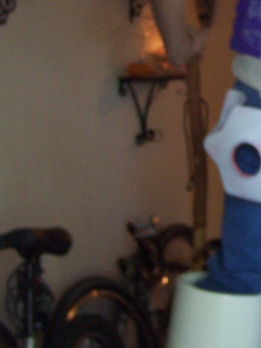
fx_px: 1177
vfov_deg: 16.7
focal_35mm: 117
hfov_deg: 12.4
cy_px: 57
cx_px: 291
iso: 140
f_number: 2.8
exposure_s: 1/8
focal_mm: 6.3
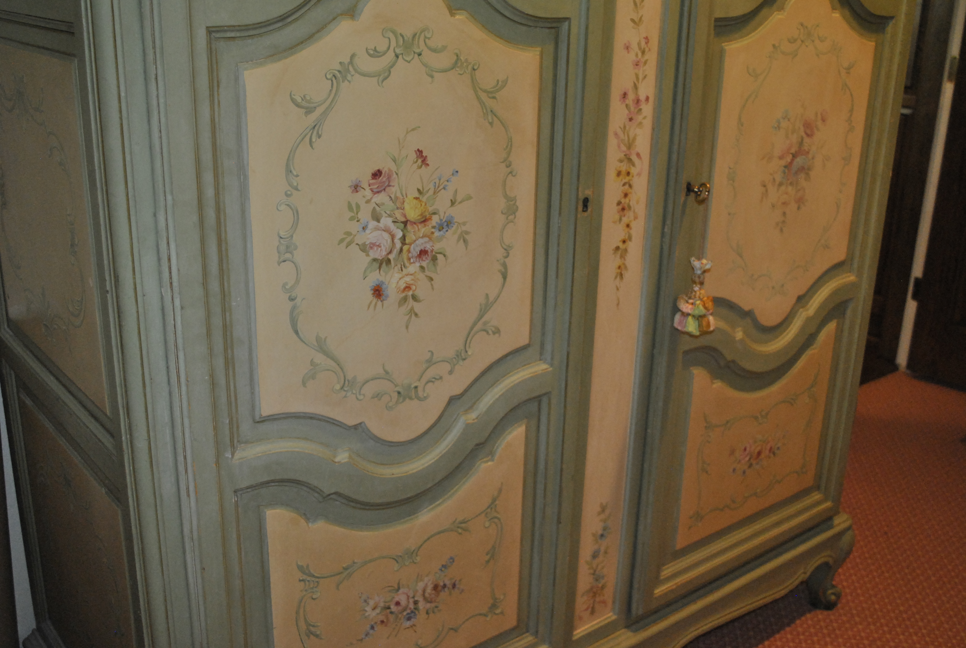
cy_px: 324
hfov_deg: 49.5
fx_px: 1049
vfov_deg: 34.4
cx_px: 483
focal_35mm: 39
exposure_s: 1/50
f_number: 5.6
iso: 800
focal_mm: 26
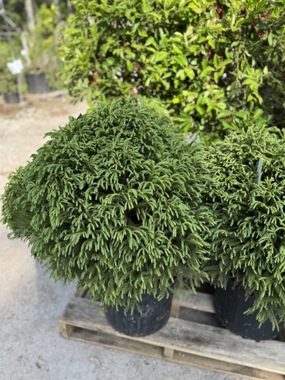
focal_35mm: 25
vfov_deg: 69.4
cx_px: 140
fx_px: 274
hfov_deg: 54.9
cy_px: 196
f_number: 1.78
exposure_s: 1/966
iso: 80
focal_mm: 6.76
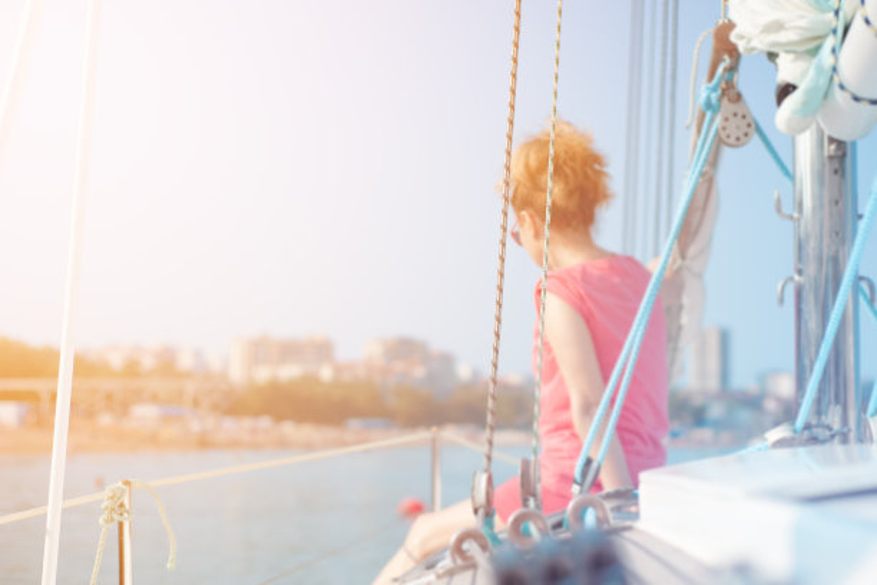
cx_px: 438
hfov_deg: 39.6
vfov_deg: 27.0
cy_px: 292
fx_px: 1218
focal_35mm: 50
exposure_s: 1/4000
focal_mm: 50
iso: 200
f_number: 3.2
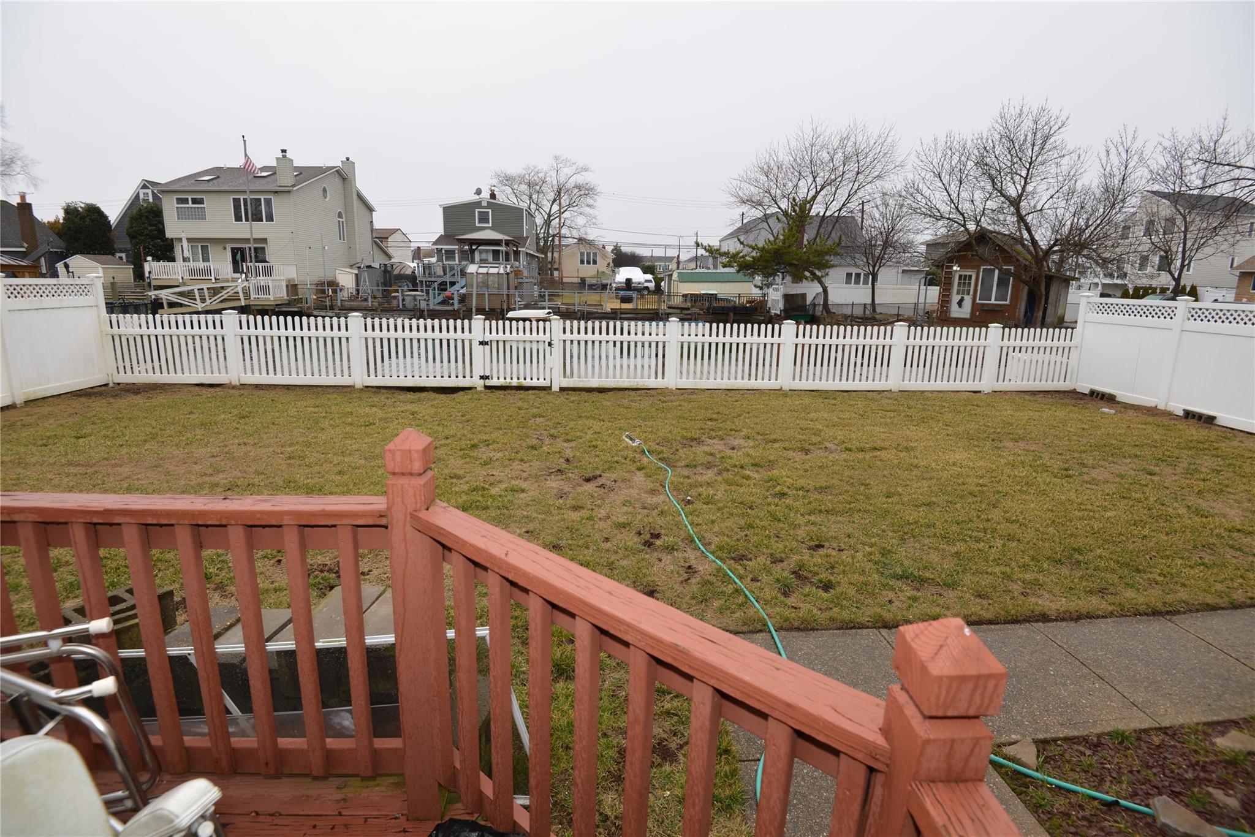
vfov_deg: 73.8
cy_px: 418
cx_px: 628
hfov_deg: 96.7
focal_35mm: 16
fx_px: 558
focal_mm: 16
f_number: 6.3
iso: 100
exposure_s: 1/160
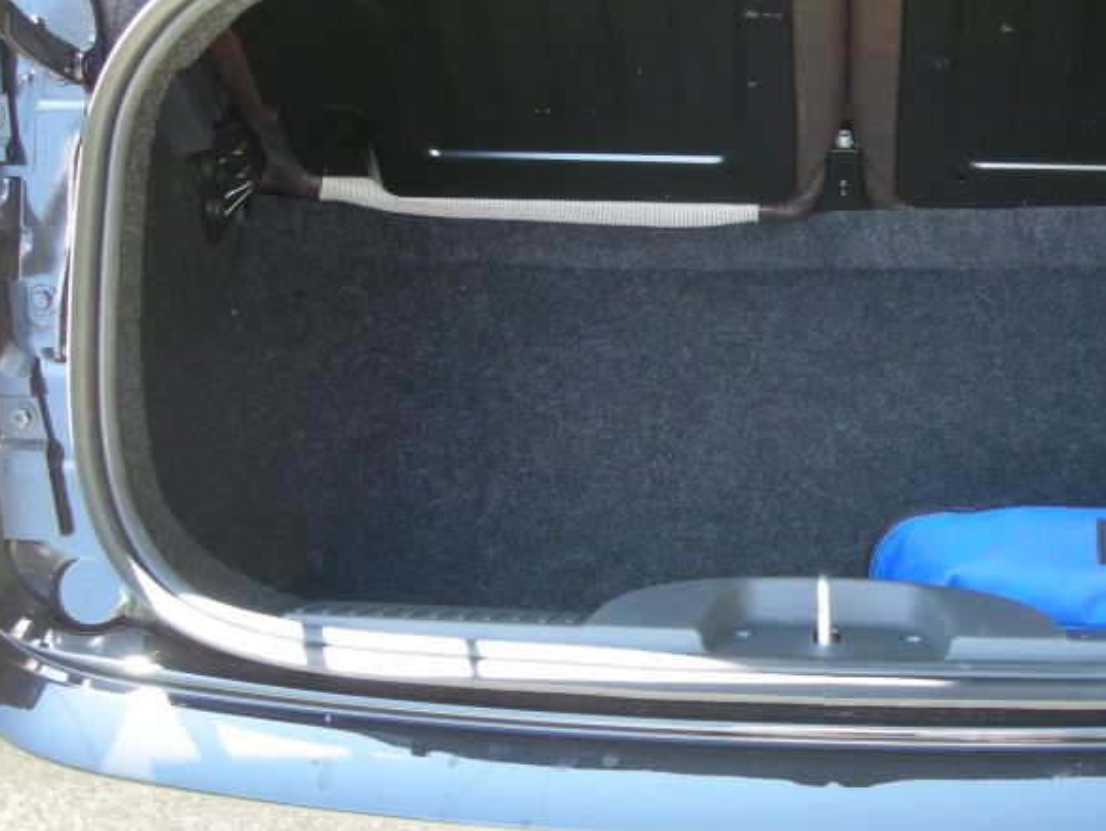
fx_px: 1726
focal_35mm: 54
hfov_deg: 34.9
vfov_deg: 26.9
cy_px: 259
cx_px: 797
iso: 177
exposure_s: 1/60
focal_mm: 5.7
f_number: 2.8
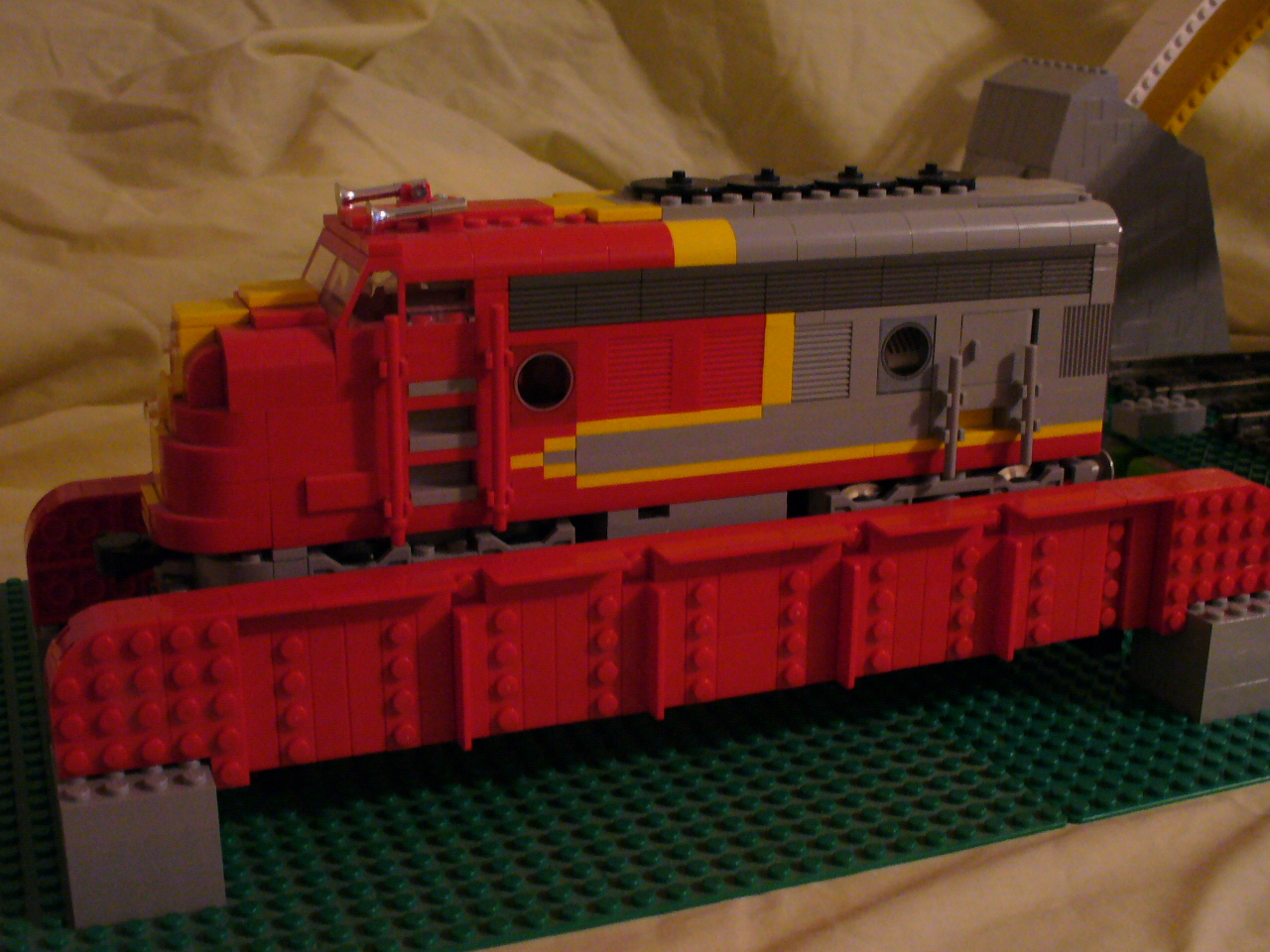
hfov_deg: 43.9
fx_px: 1578
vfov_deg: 33.6
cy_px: 476
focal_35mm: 43
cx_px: 635
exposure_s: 1/8
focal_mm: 6.1
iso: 200
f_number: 2.8
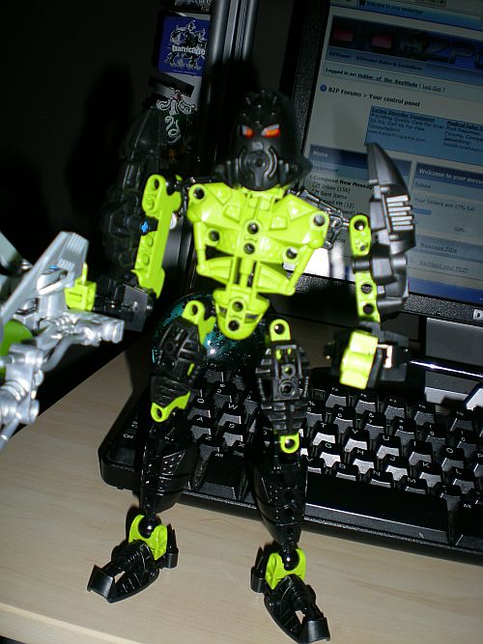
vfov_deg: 49.0
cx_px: 242
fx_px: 707
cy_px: 322
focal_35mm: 38
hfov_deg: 37.7
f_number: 3.1
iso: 50
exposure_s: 1/60
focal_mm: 6.3
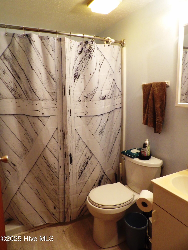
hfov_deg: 56.8
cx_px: 94
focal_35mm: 24
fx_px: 174
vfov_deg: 71.6
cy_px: 125
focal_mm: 4.3
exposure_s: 1/17
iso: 485
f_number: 3.2
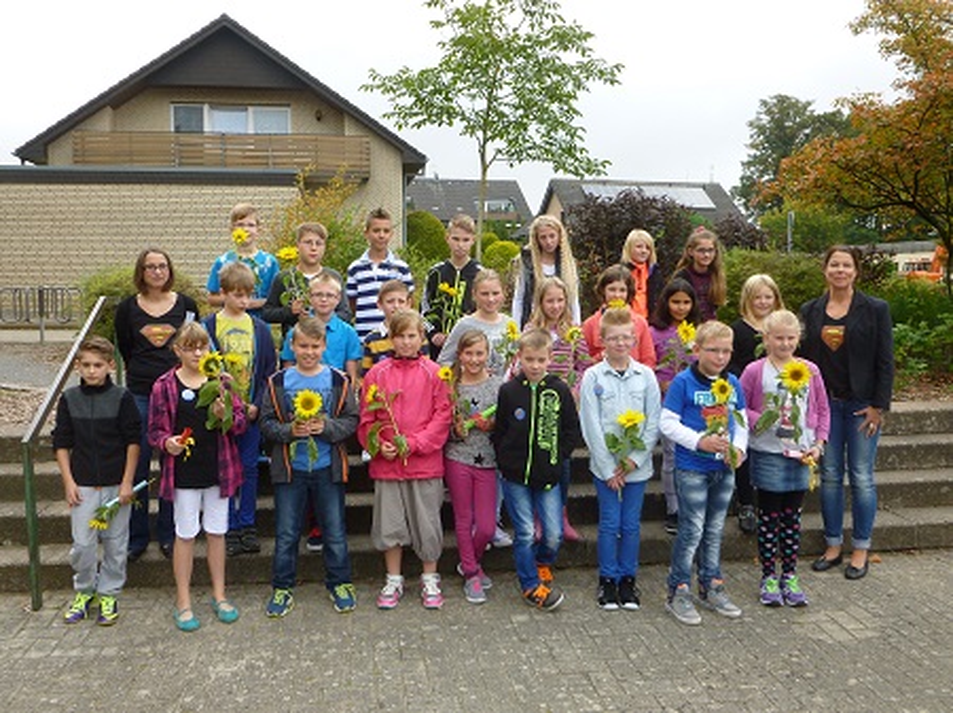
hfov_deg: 60.0
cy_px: 356
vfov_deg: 46.8
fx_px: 825
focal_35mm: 30
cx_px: 476
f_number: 3.4
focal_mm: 5.4
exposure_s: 1/200
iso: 100
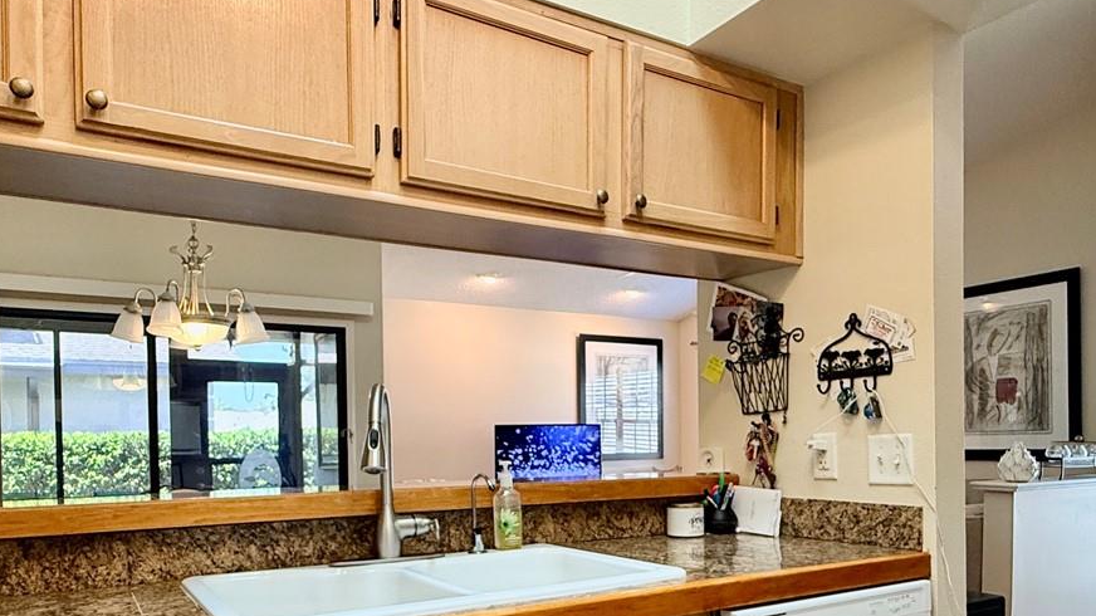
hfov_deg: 67.9
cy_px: 454
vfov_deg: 40.4
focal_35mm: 28
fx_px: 814
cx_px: 556
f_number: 2.2
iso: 200
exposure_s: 1/120
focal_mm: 2.22
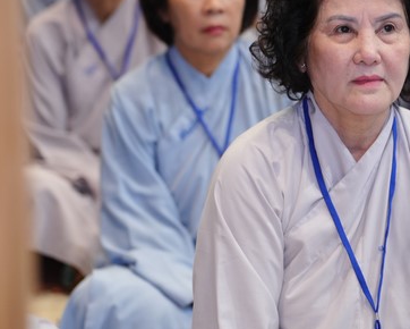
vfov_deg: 9.4
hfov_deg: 11.6
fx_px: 2003
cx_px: 325
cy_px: 128
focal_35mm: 165
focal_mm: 98
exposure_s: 1/100
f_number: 2.8
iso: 2000
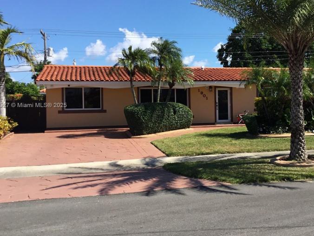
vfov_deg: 32.8
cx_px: 201
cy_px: 106
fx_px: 399
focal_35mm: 44
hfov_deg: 42.5
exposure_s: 1/1058
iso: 25
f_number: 2.4
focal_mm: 3.3
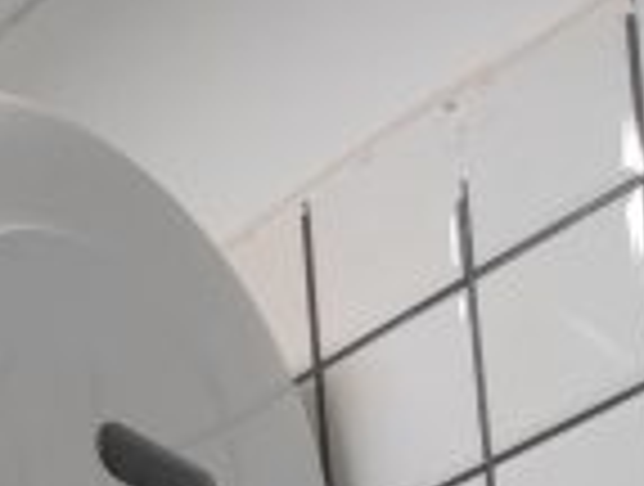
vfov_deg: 6.6
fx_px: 3954
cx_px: -378
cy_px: 1292
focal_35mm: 212
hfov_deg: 9.0
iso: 261
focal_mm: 7.59
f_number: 1.95
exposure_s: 1/55
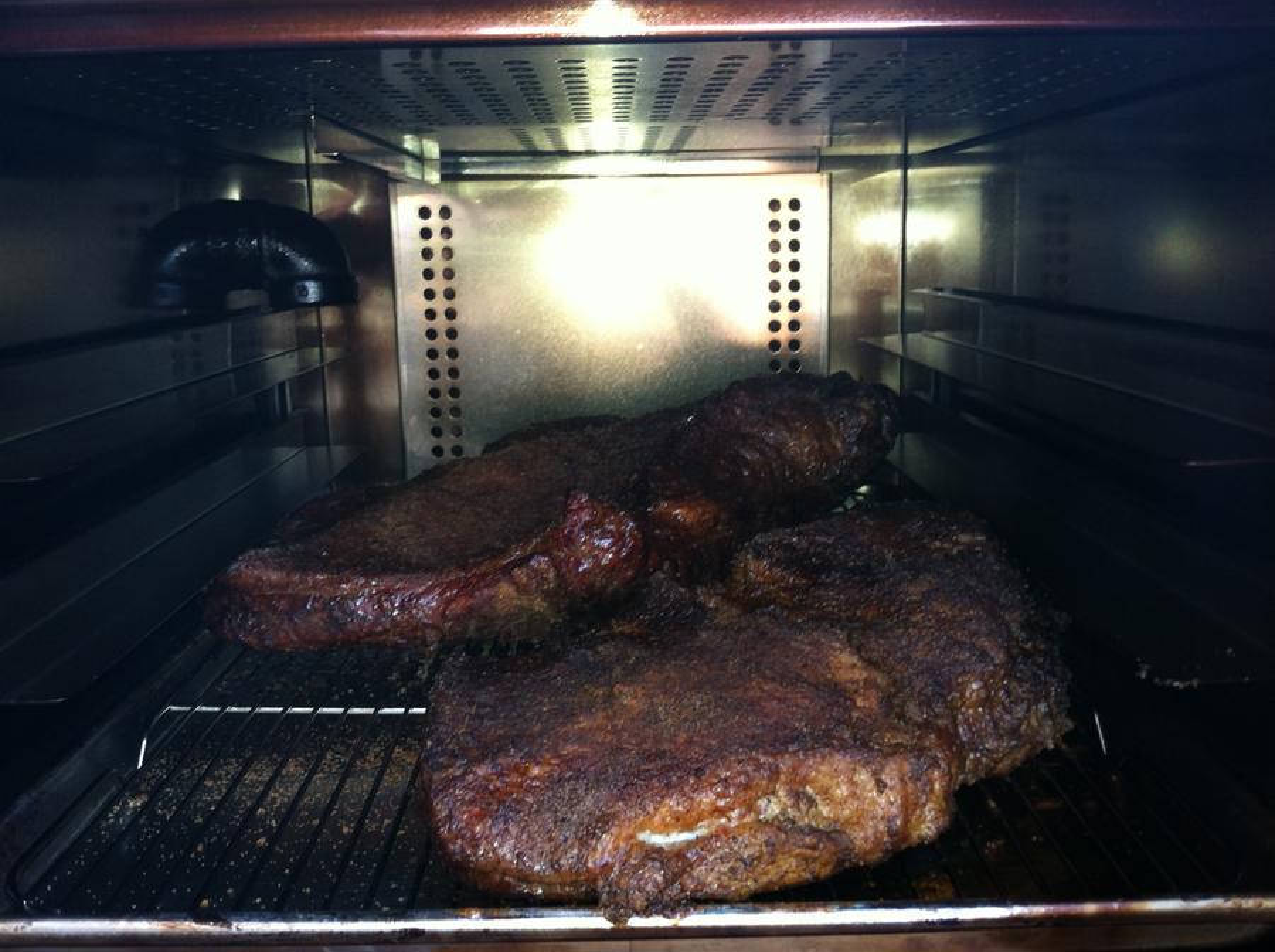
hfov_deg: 52.7
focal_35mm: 35
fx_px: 1287
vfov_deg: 40.6
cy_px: 476
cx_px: 638
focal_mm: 3.85
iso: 100
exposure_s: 1/15
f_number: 2.8
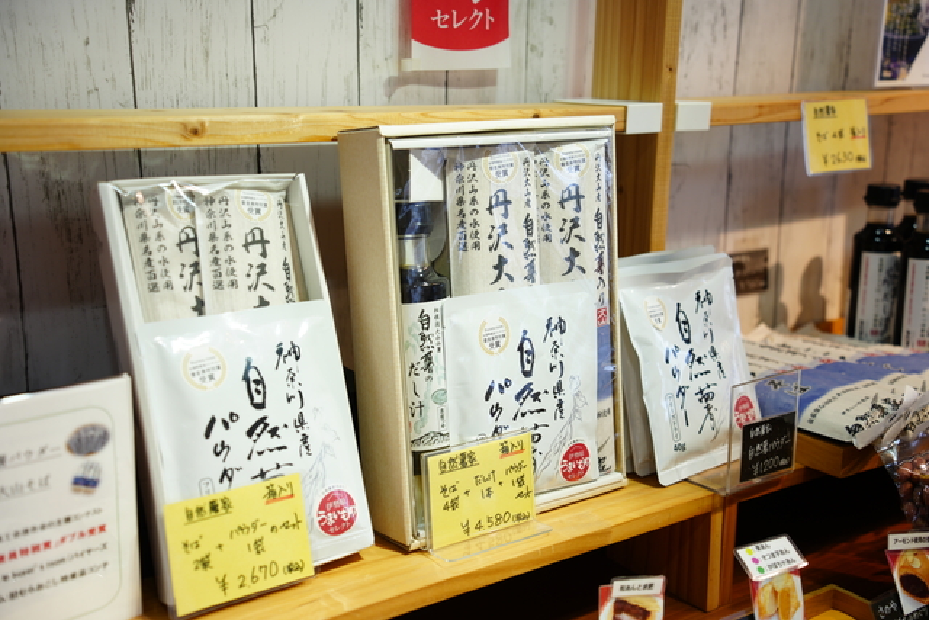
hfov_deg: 46.4
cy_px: 310
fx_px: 1084
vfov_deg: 31.9
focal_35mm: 42
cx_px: 464
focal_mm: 42
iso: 125
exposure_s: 1/50
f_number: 3.5
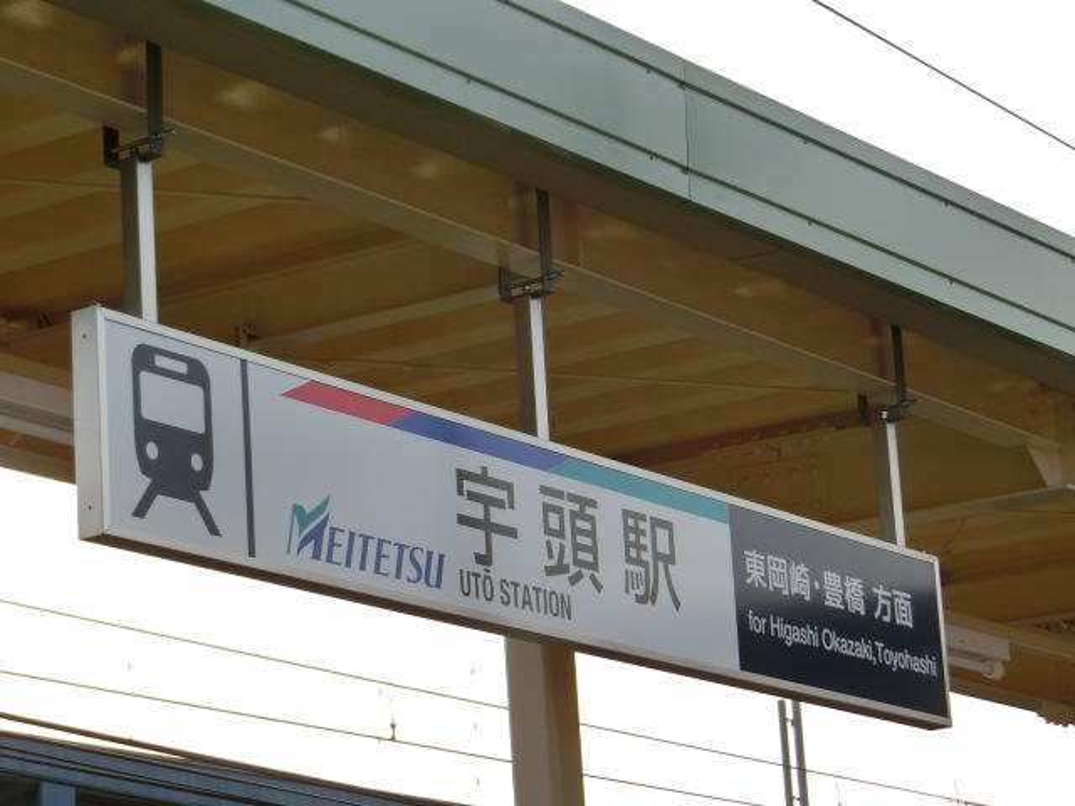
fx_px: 3851
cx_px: 538
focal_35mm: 124
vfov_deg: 12.0
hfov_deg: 15.9
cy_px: 403
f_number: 5.7
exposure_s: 1/250
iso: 80
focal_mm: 22.1
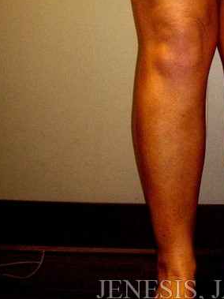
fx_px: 665
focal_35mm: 77
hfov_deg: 18.6
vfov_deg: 24.3
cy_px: 4
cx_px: 222
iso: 400
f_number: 2.8
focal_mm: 7.9
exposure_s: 1/40
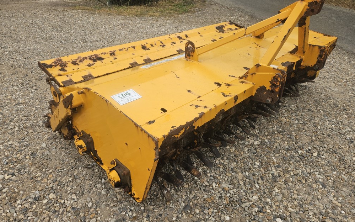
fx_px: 242
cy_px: 101
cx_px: 180
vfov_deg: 49.2
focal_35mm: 25
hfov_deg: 72.6
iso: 25
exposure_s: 1/193
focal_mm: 5.4
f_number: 1.8
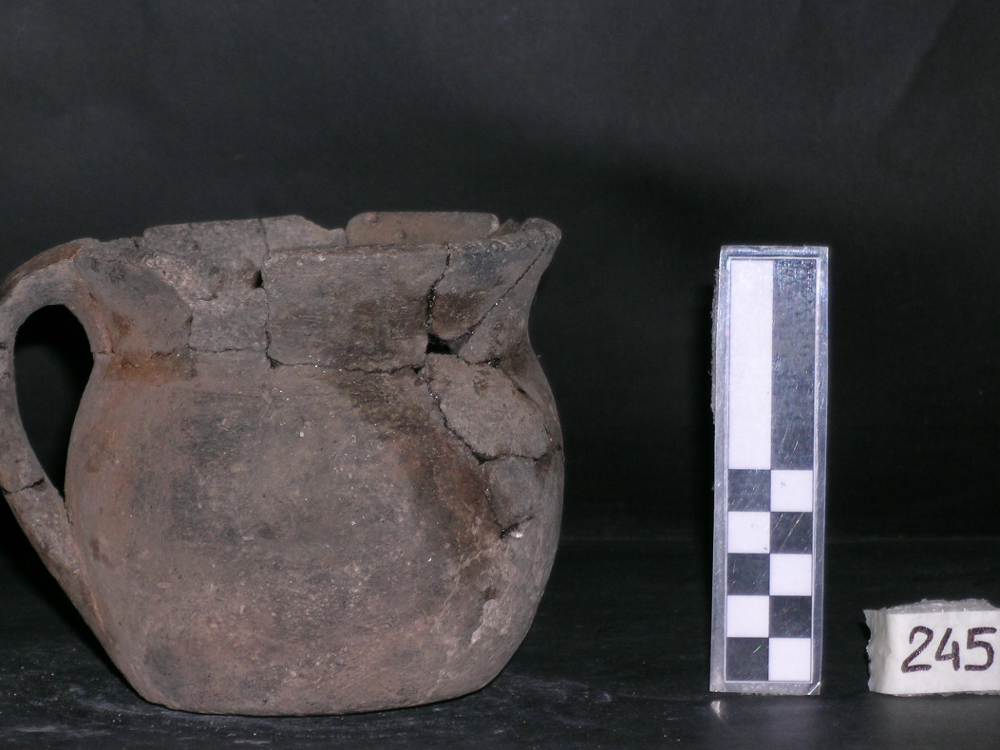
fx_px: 4074
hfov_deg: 14.0
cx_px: 470
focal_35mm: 141
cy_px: 431
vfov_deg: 10.5
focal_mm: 24
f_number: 4.6
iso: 50
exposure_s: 1/121
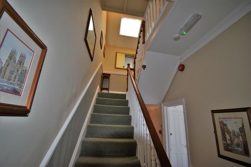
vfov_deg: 77.3
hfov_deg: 100.4
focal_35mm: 15
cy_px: 84
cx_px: 126
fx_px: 105
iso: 800
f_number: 5
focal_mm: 10
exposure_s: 1/100
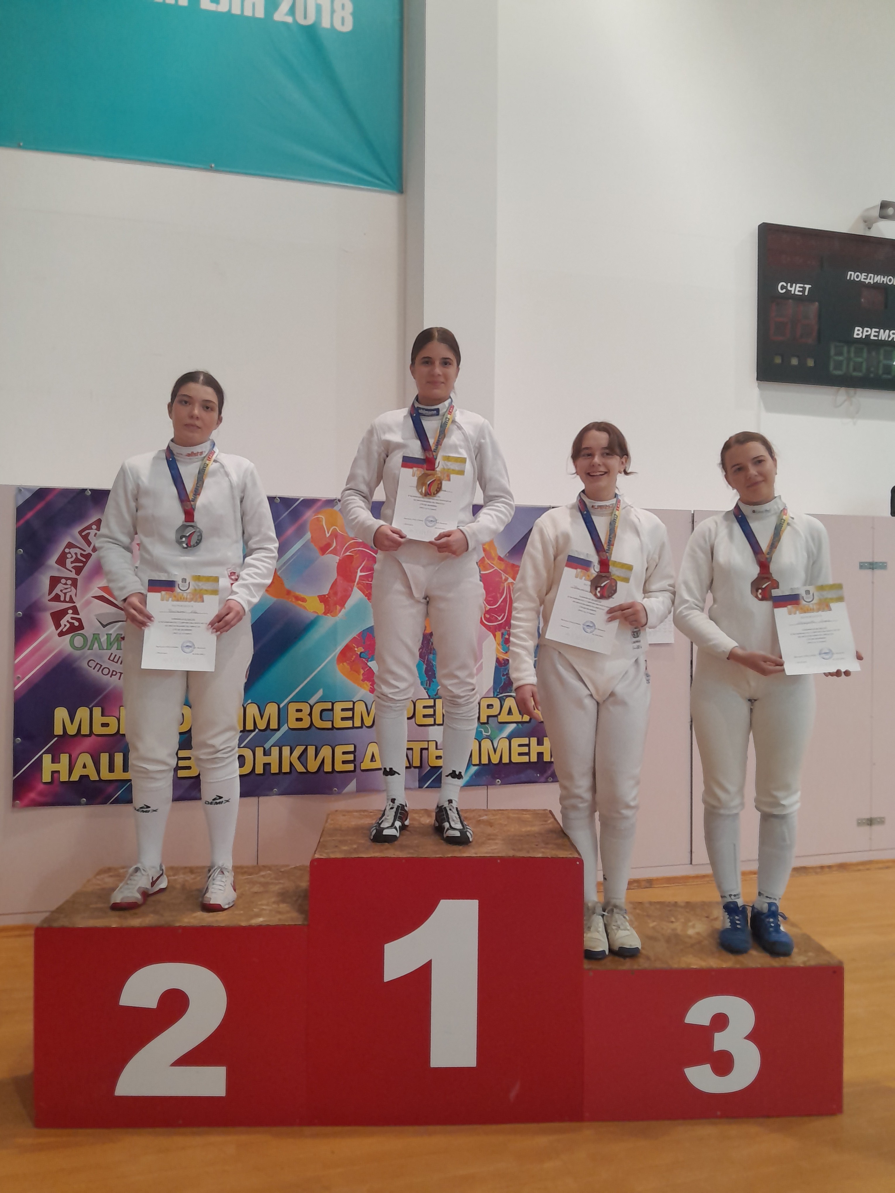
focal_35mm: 26
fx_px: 896
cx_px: 448
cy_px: 596
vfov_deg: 67.3
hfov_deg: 53.1
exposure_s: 1/50
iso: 200
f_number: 1.8
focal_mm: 3.98
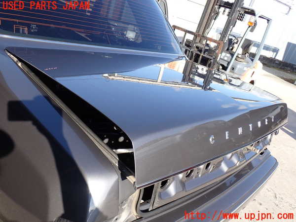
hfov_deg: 56.8
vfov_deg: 44.2
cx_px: 148
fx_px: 274
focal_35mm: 32
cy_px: 111
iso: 100
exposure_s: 1/320
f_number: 3.2
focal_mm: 5.79
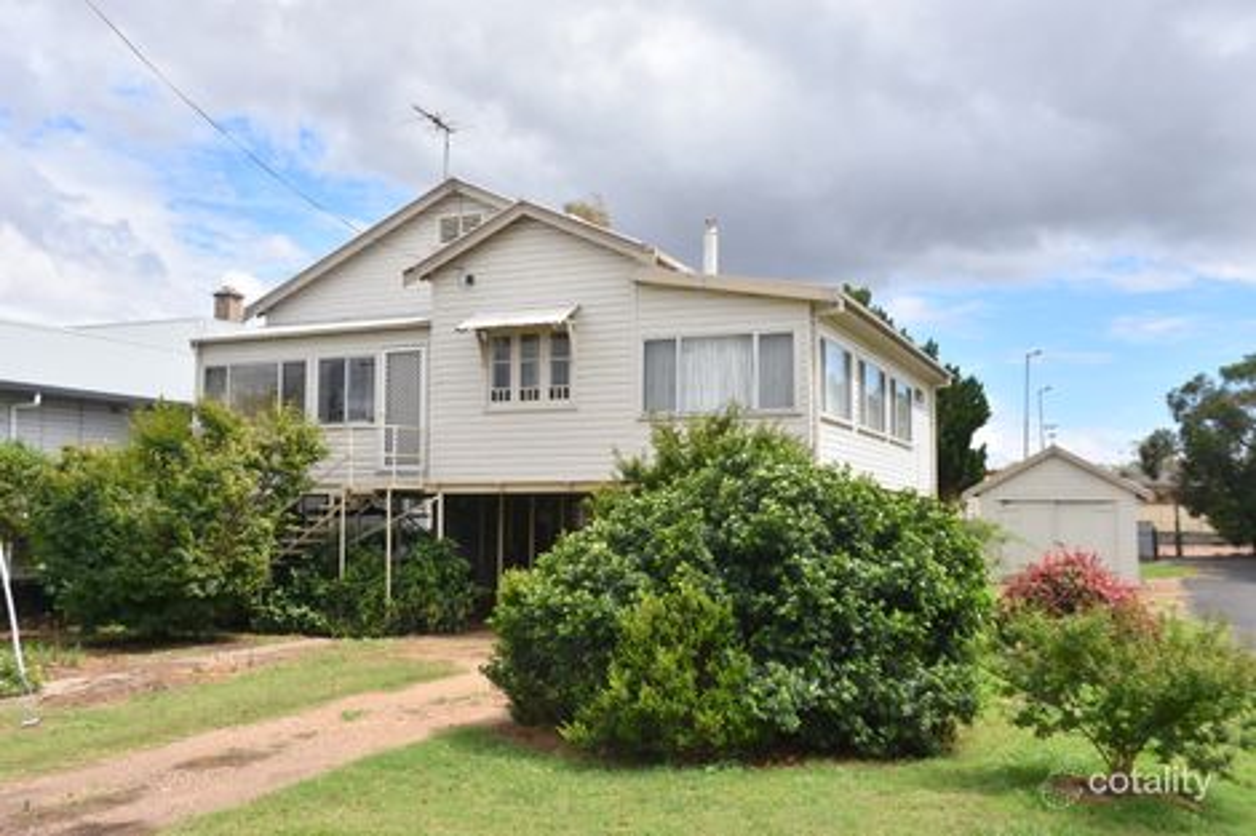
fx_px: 1255
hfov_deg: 53.1
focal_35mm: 36
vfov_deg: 36.8
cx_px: 628
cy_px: 418
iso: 100
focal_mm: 24
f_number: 9
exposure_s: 1/250
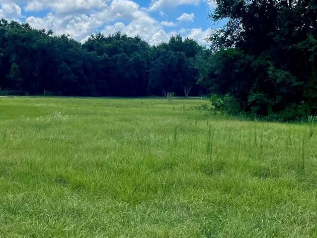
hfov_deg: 29.3
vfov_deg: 22.2
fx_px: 605
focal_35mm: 66
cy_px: 81
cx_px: 126
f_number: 1.6
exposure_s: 1/4831
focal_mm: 4.2
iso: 32
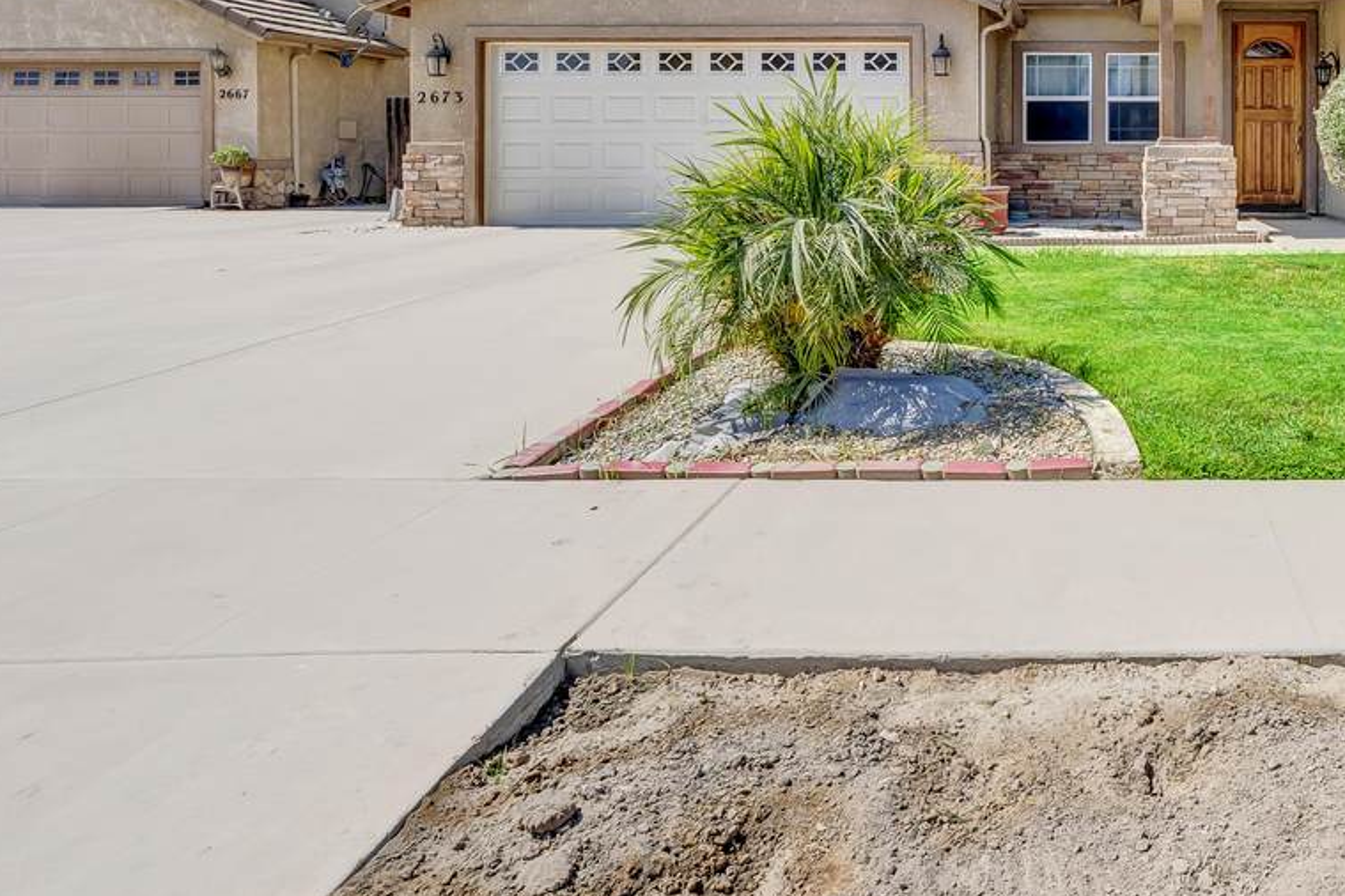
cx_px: 1122
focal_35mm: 27
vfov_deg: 45.4
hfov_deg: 60.5
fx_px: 1009
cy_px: 172
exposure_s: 1/125
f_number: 10
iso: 80
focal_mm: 16
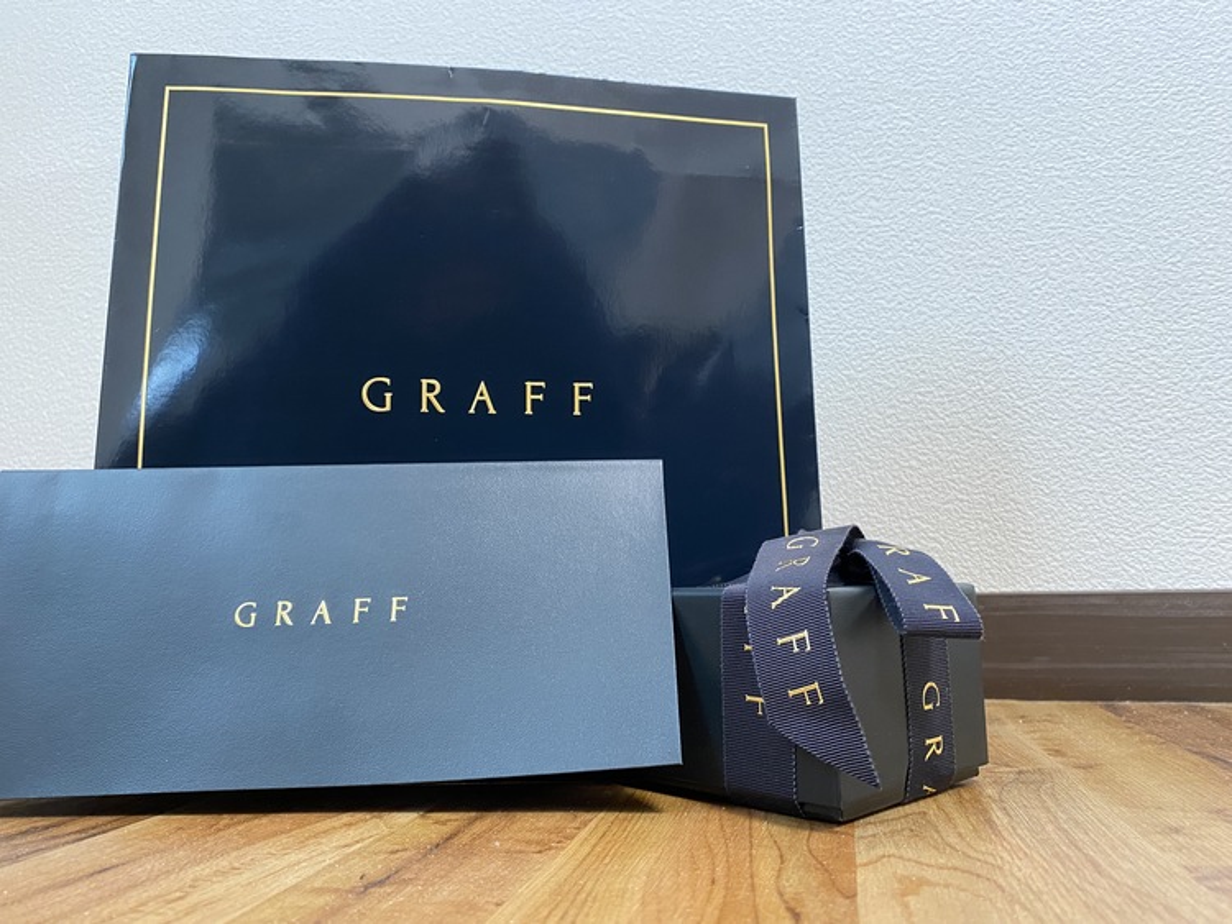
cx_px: 616
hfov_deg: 67.3
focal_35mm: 26
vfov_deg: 53.1
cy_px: 462
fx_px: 926
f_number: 1.8
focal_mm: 4.25
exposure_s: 1/52
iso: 500
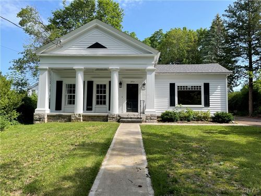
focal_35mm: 26
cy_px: 98
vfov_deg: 53.1
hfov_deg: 67.3
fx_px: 196
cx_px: 130
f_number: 1.6
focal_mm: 4.2
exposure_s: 1/1742
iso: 32
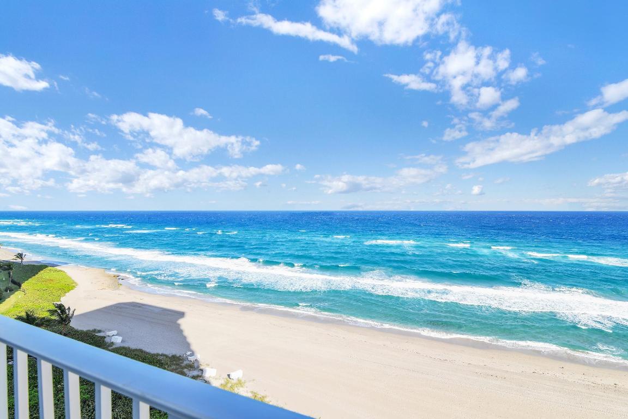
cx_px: 314
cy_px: 210
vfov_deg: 73.7
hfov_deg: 96.7
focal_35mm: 16
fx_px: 279
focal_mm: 16
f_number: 11
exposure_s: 1/500
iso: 400
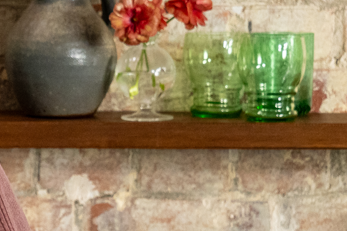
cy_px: 269
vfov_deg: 4.1
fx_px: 3247
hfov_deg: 6.1
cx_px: -51
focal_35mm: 337
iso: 1600
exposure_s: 1/200
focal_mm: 58
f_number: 4
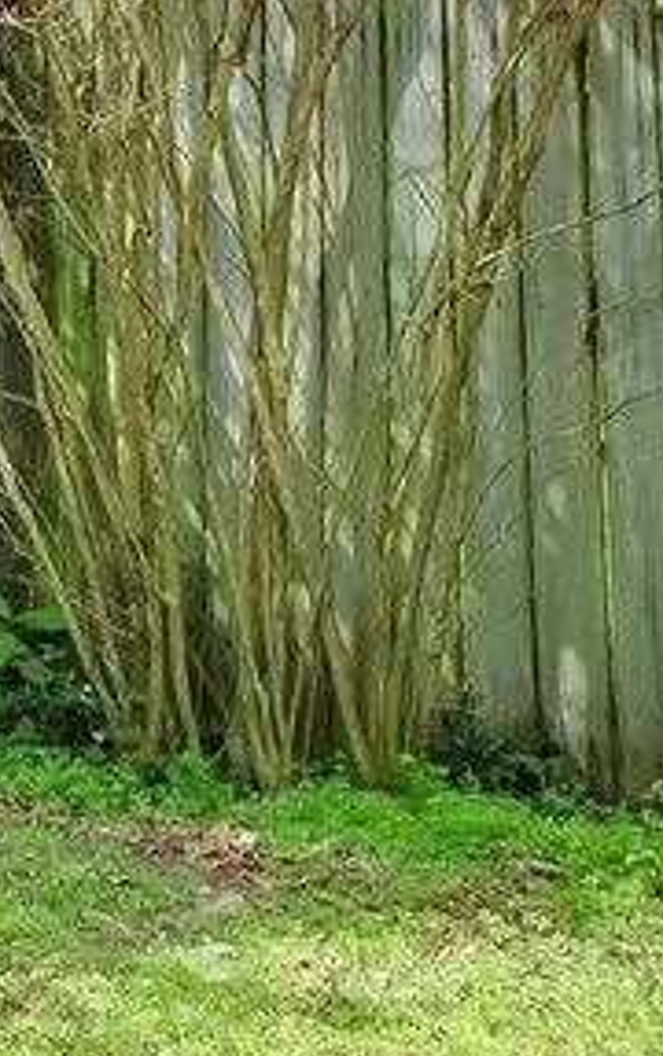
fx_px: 3143
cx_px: -1017
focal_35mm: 109
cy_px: 175
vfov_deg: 18.9
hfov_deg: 10.2
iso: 250
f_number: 8
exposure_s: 1/320
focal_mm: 10
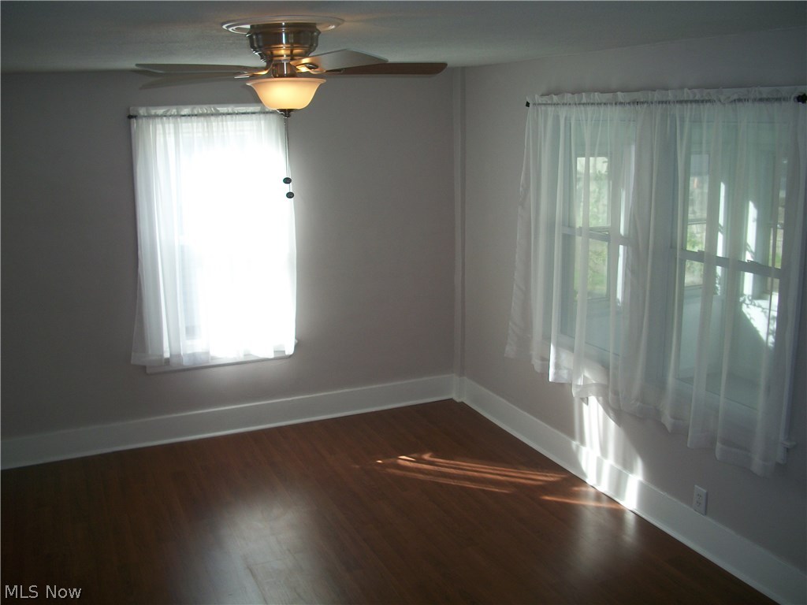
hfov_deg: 52.6
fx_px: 816
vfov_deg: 40.7
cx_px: 404
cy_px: 302
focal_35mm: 35
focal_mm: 6.3
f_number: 3.1
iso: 80
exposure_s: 1/100
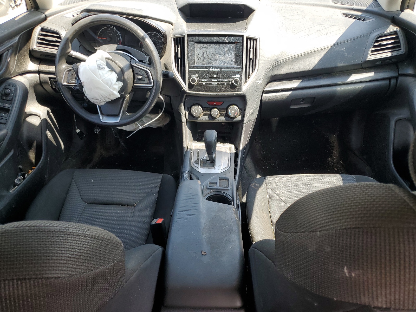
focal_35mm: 26
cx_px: 208
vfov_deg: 53.1
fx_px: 312
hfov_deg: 67.3
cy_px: 156
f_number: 1.5
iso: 50
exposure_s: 1/238
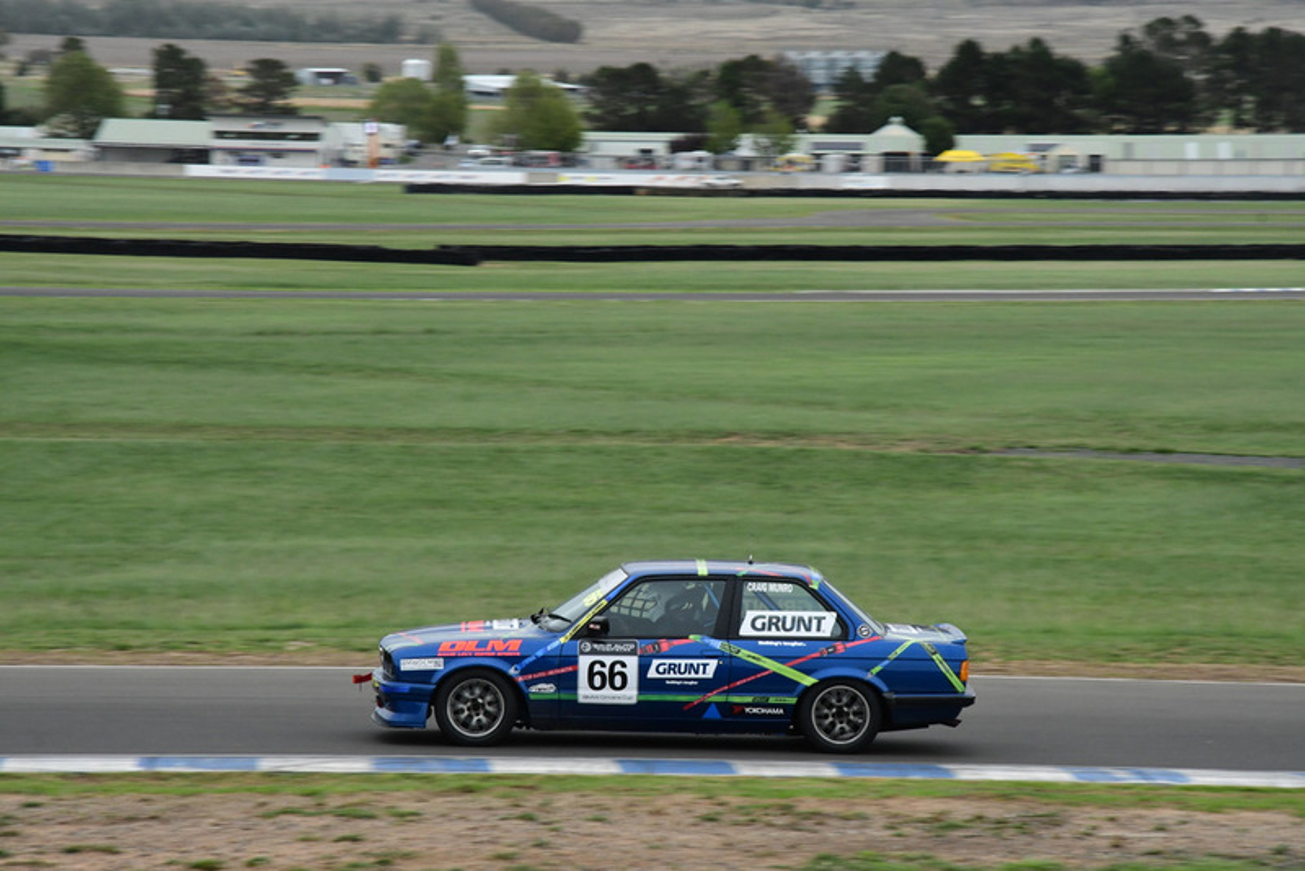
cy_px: 436
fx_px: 4351
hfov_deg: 17.1
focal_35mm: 120
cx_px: 652
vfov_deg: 11.4
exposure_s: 1/320
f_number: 11
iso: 1600
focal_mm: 80
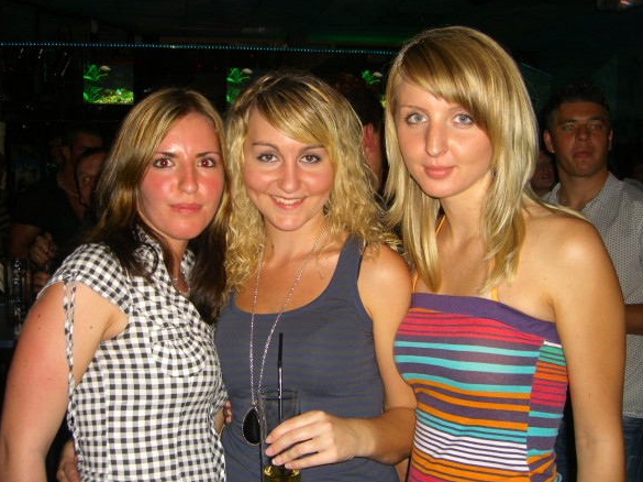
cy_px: 235
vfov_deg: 36.8
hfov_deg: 47.9
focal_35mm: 39
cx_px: 315
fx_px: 724
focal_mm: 7.9
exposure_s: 1/60
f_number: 2.8
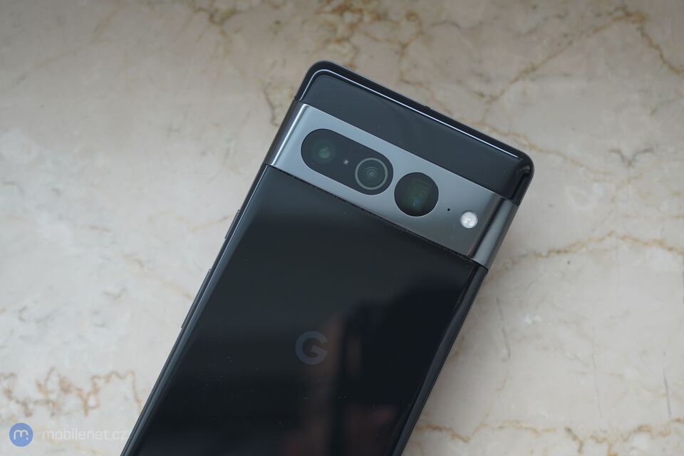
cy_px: 228
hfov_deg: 53.1
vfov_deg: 36.9
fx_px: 684
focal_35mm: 36
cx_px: 342
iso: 250
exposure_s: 1/80
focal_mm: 36
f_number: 4
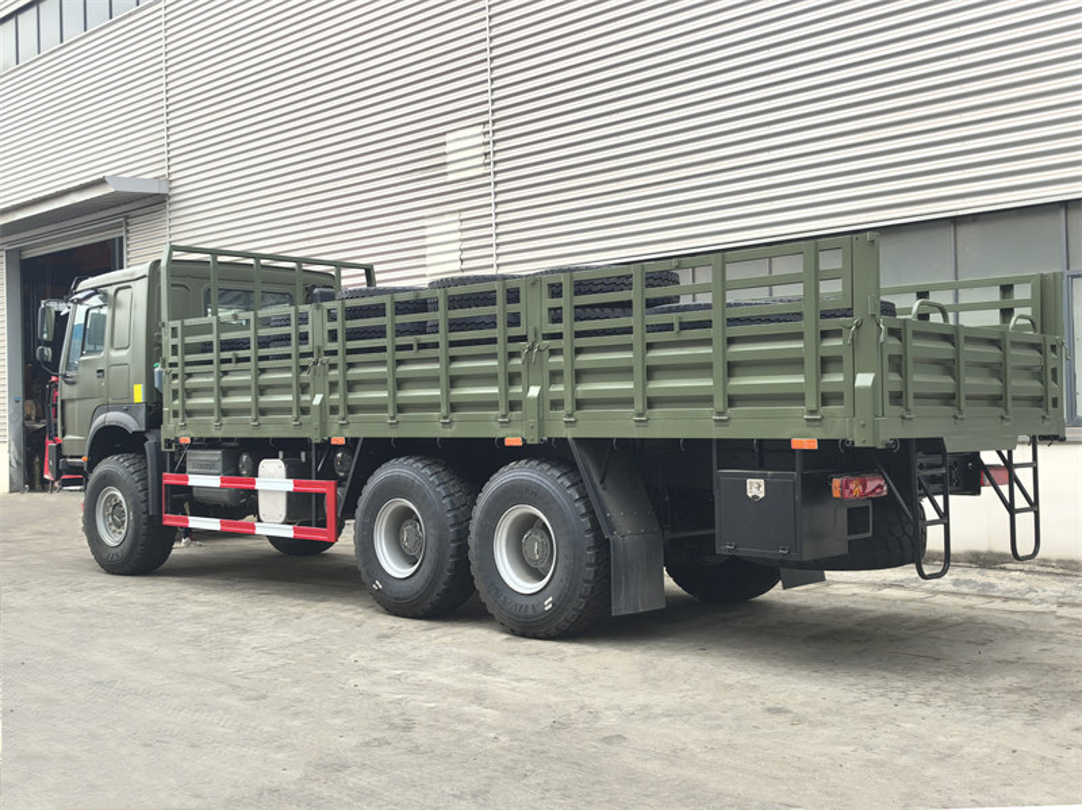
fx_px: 1125
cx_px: 541
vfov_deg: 39.6
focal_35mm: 36
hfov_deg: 51.4
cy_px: 405
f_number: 2
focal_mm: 6.98
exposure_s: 1/314
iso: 50
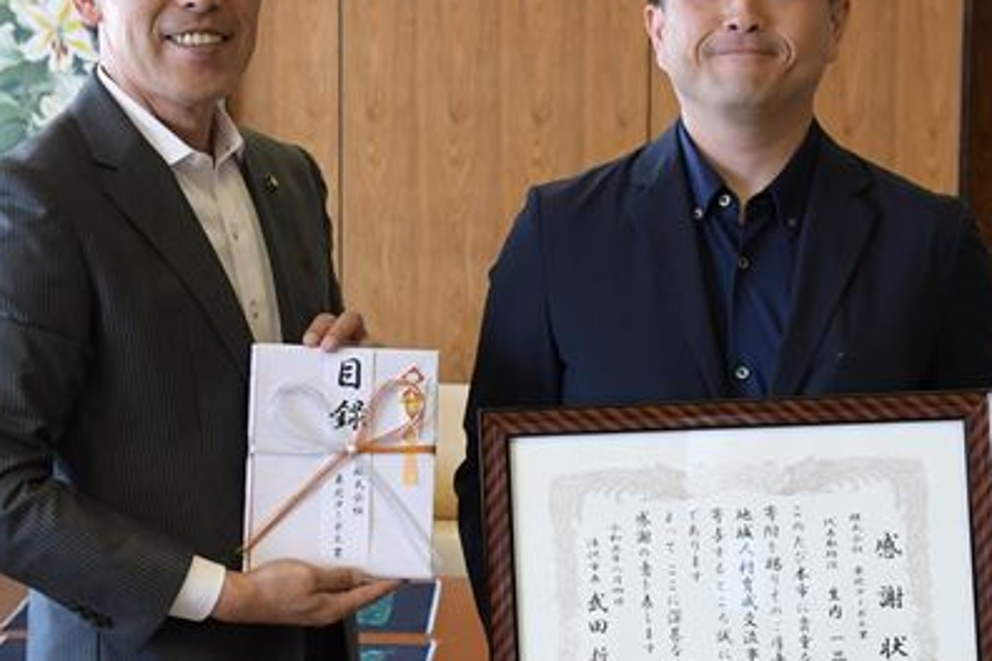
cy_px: 278
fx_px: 2507
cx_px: 476
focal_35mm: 91
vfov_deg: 15.0
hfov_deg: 22.4
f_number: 6.3
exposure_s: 1/160
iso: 2000
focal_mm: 32
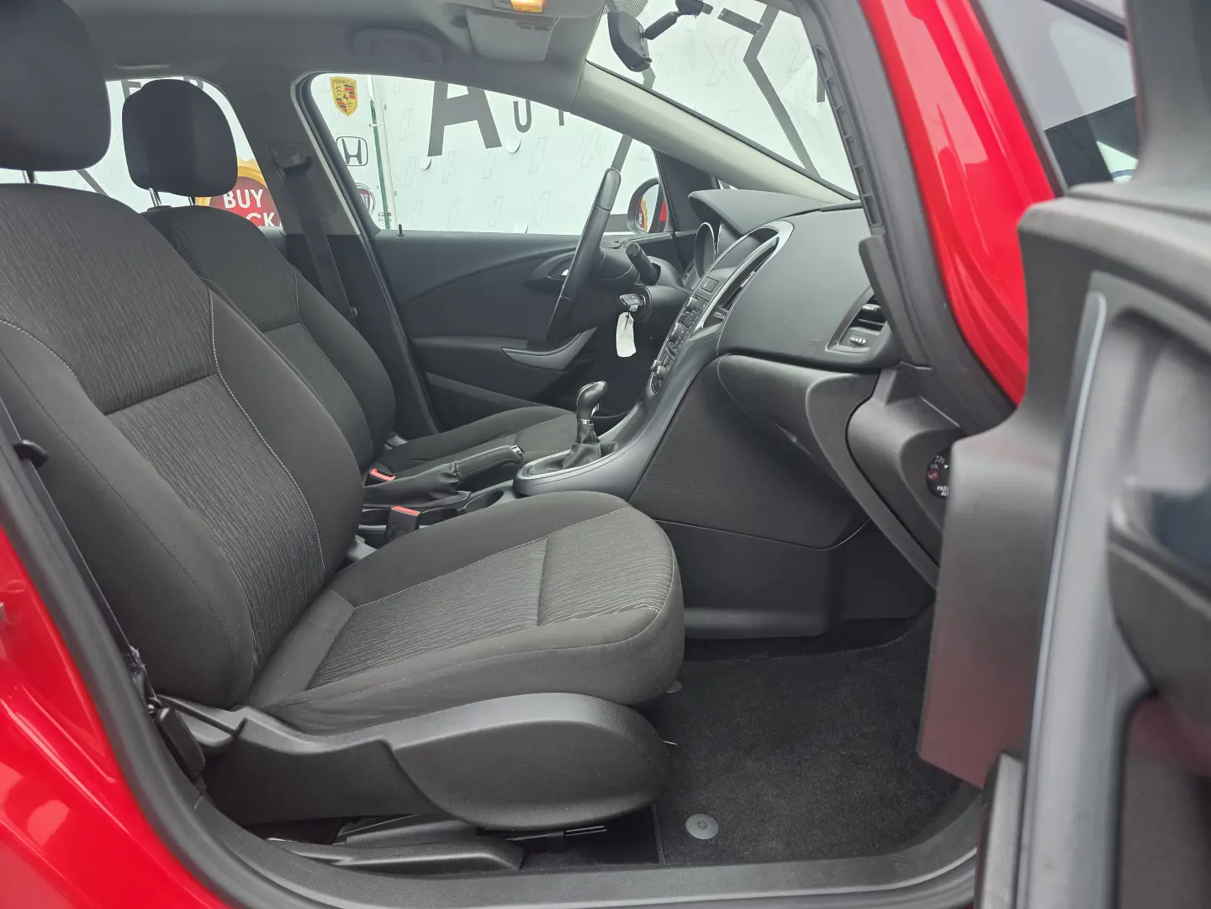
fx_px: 805
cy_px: 454
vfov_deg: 58.9
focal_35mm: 23
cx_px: 606
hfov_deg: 73.9
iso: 125
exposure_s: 1/100
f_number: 1.7
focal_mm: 6.3
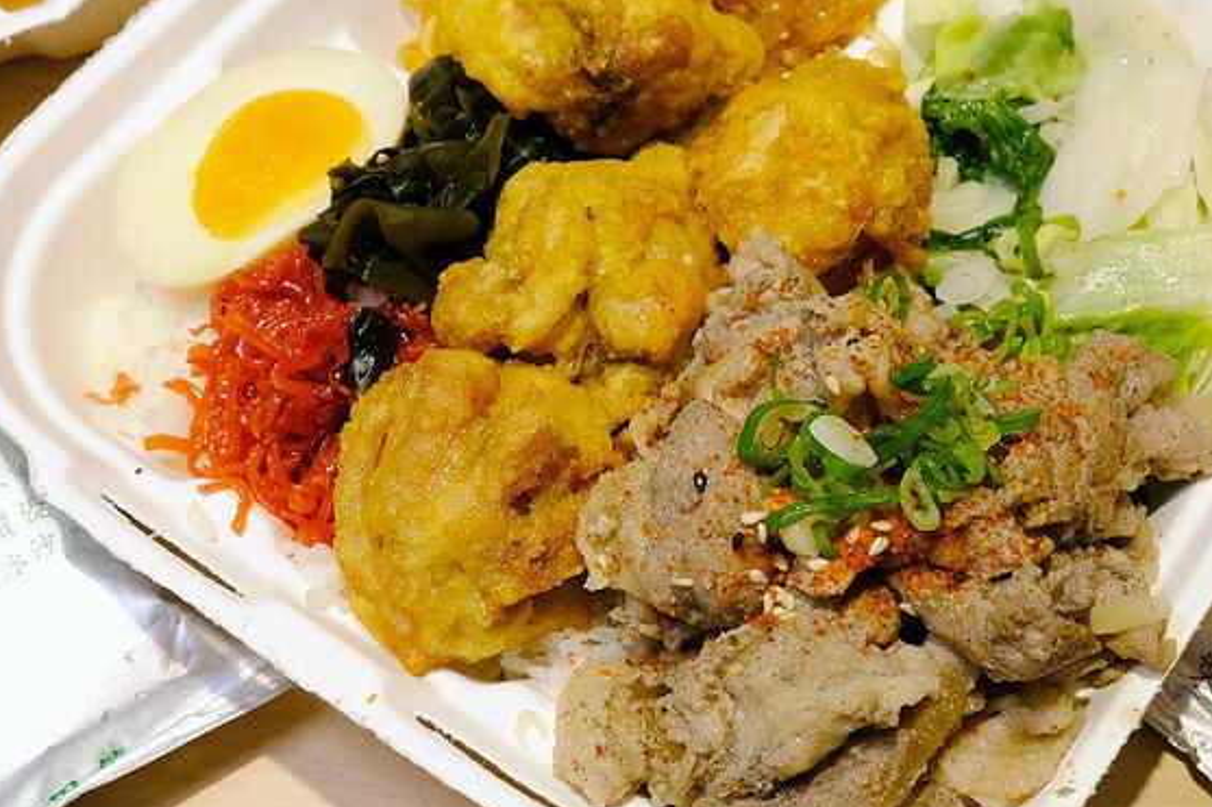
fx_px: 2053
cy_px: 387
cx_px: 729
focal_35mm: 61
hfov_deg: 32.8
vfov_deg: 22.2
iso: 1600
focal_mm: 26.5
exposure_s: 1/125
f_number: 8
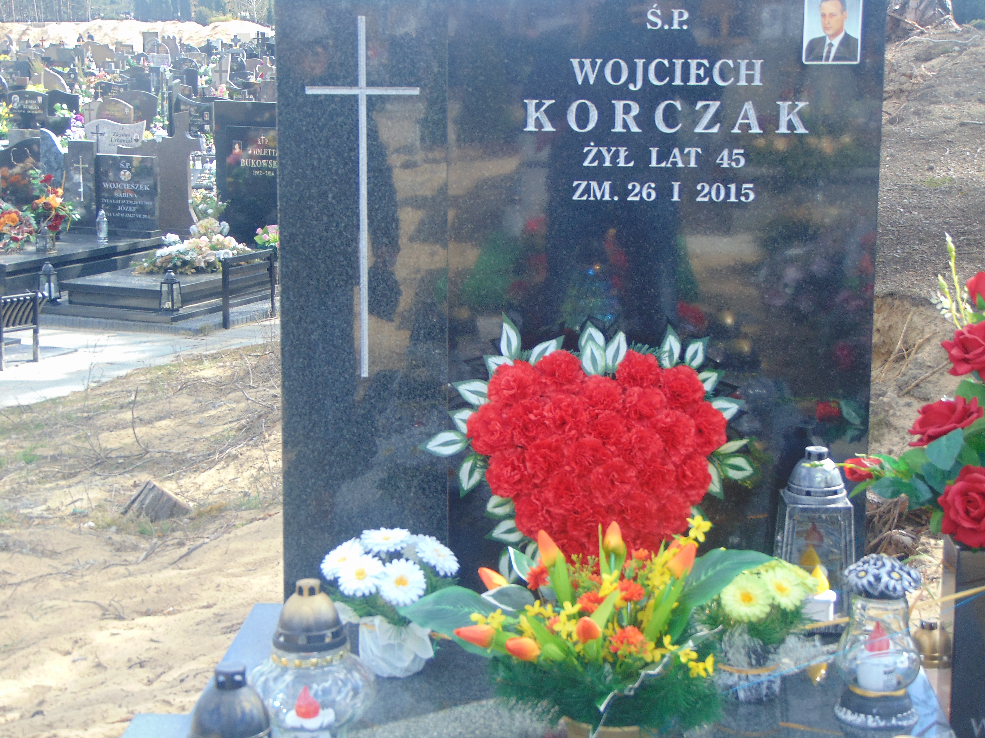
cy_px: 369
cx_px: 492
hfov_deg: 27.4
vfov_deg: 20.7
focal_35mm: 71
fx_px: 2020
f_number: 3.7
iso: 80
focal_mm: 12.8
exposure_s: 1/160
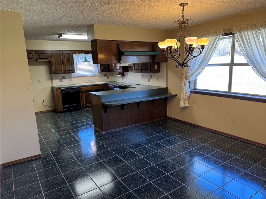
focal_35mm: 24
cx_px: 133
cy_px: 100
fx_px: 184
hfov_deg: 71.6
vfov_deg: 56.8
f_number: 1.78
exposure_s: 1/120
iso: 200
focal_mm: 6.76
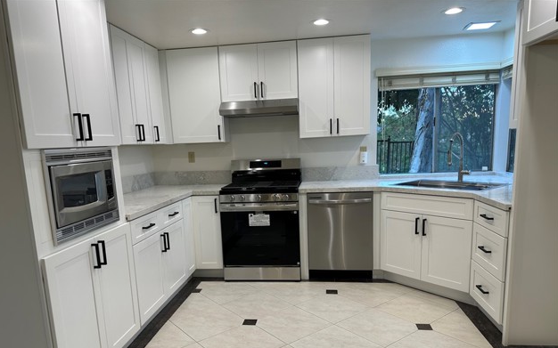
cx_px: 274
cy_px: 213
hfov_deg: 70.4
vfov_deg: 47.2
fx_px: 395
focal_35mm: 26
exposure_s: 1/123
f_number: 1.78
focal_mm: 6.86
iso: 50
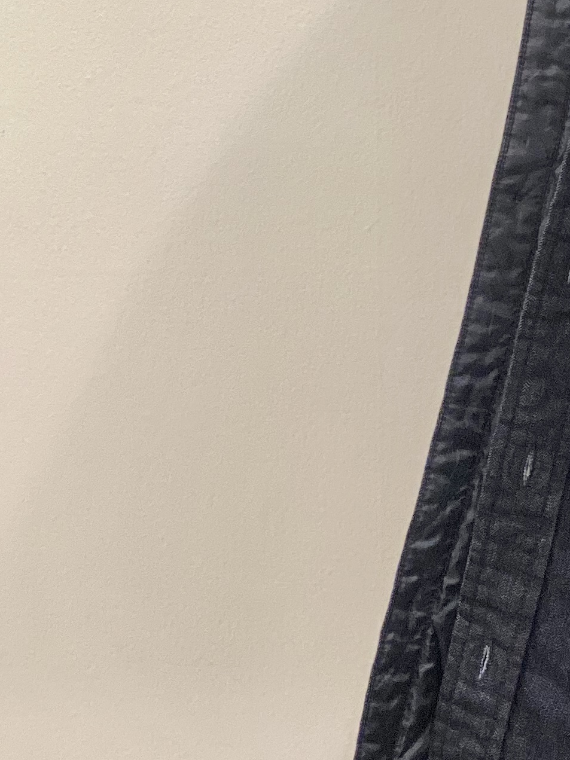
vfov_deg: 11.9
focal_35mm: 165
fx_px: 3623
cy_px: 4
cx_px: 846
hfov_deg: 8.8
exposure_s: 1/40
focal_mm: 6
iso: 125
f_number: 2
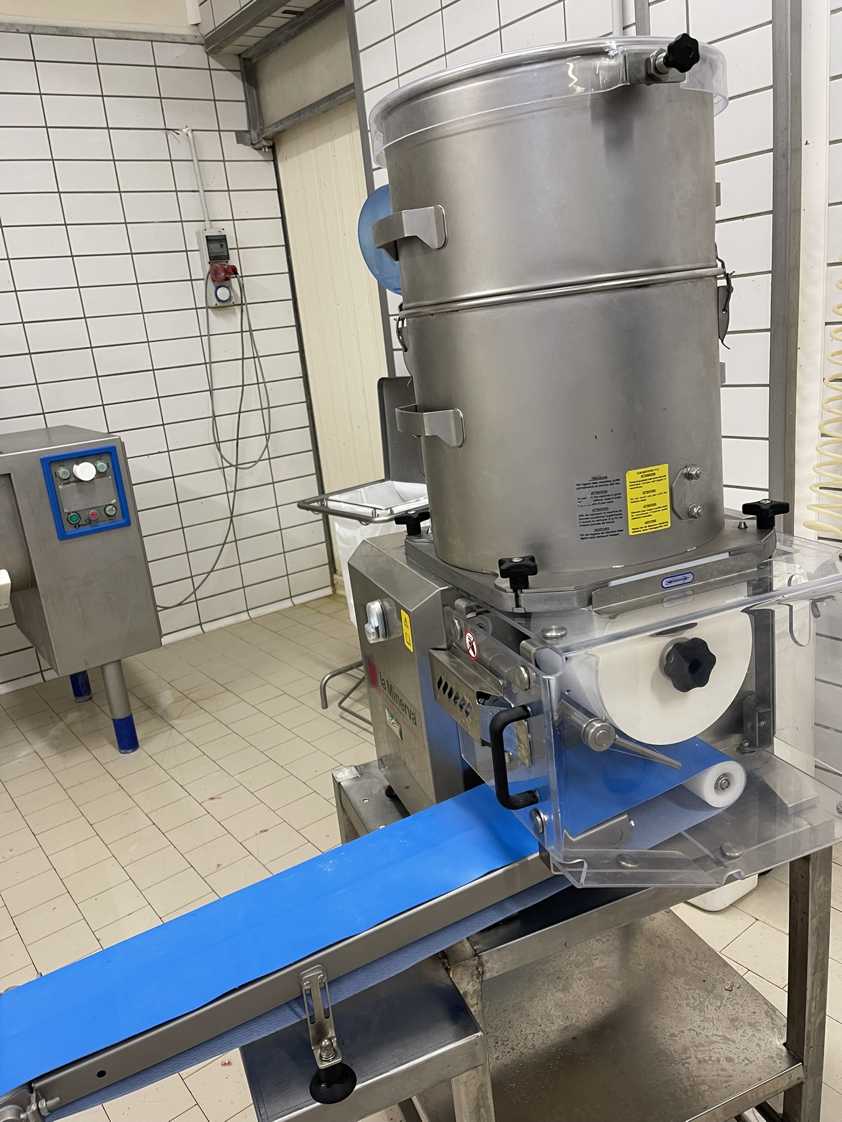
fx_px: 811
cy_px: 561
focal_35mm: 25
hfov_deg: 54.9
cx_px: 421
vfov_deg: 69.4
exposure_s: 1/50
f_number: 1.6
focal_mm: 5.1
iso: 80
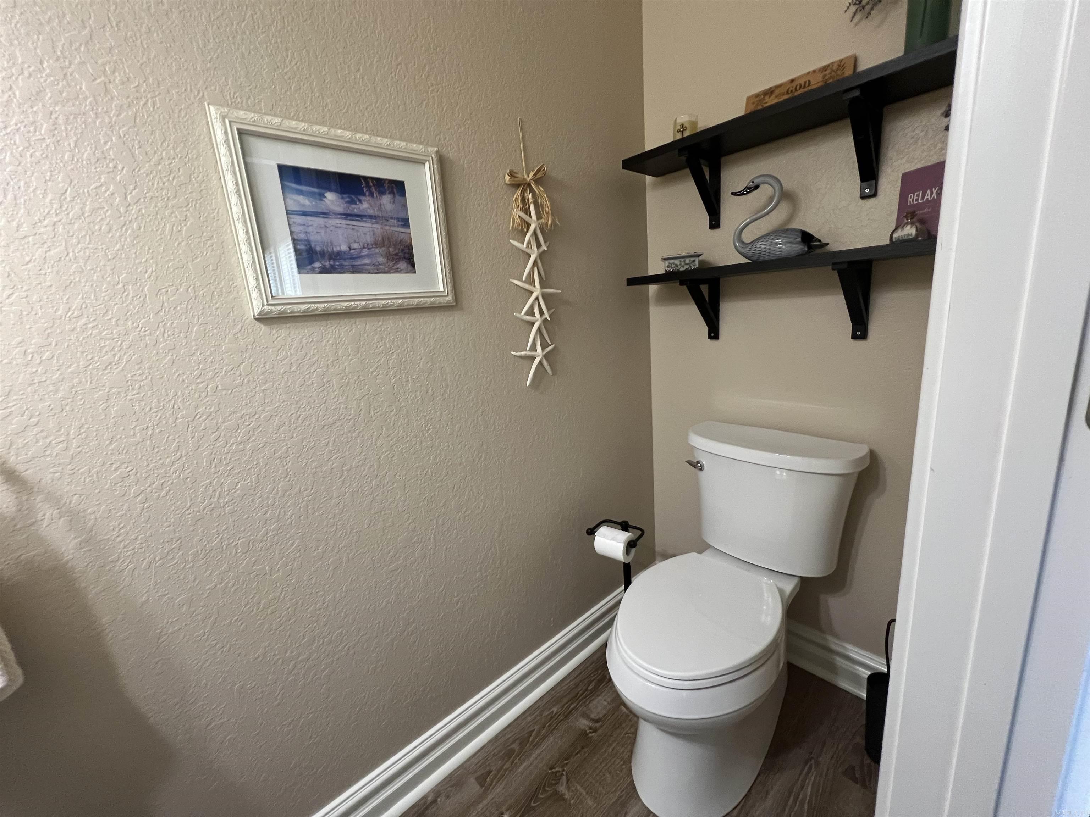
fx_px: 409
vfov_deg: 89.9
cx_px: 545
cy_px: 408
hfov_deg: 106.2
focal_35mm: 13
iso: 250
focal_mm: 1.57
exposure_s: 1/65
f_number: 1.8
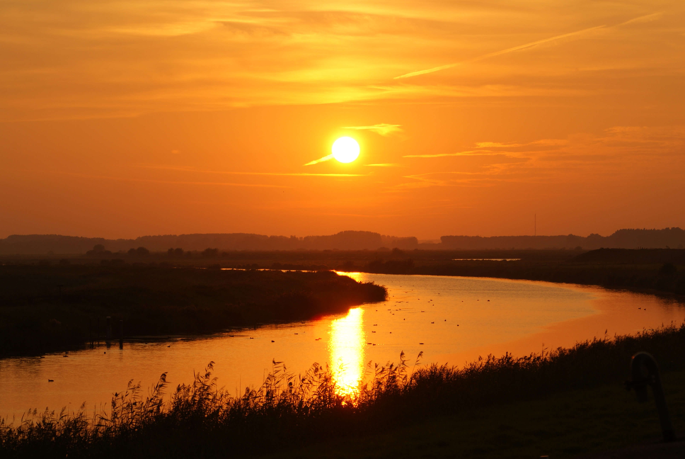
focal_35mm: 150
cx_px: 342
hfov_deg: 13.7
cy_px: 230
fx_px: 2858
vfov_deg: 9.2
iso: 100
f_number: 9
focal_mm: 100
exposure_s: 1/250
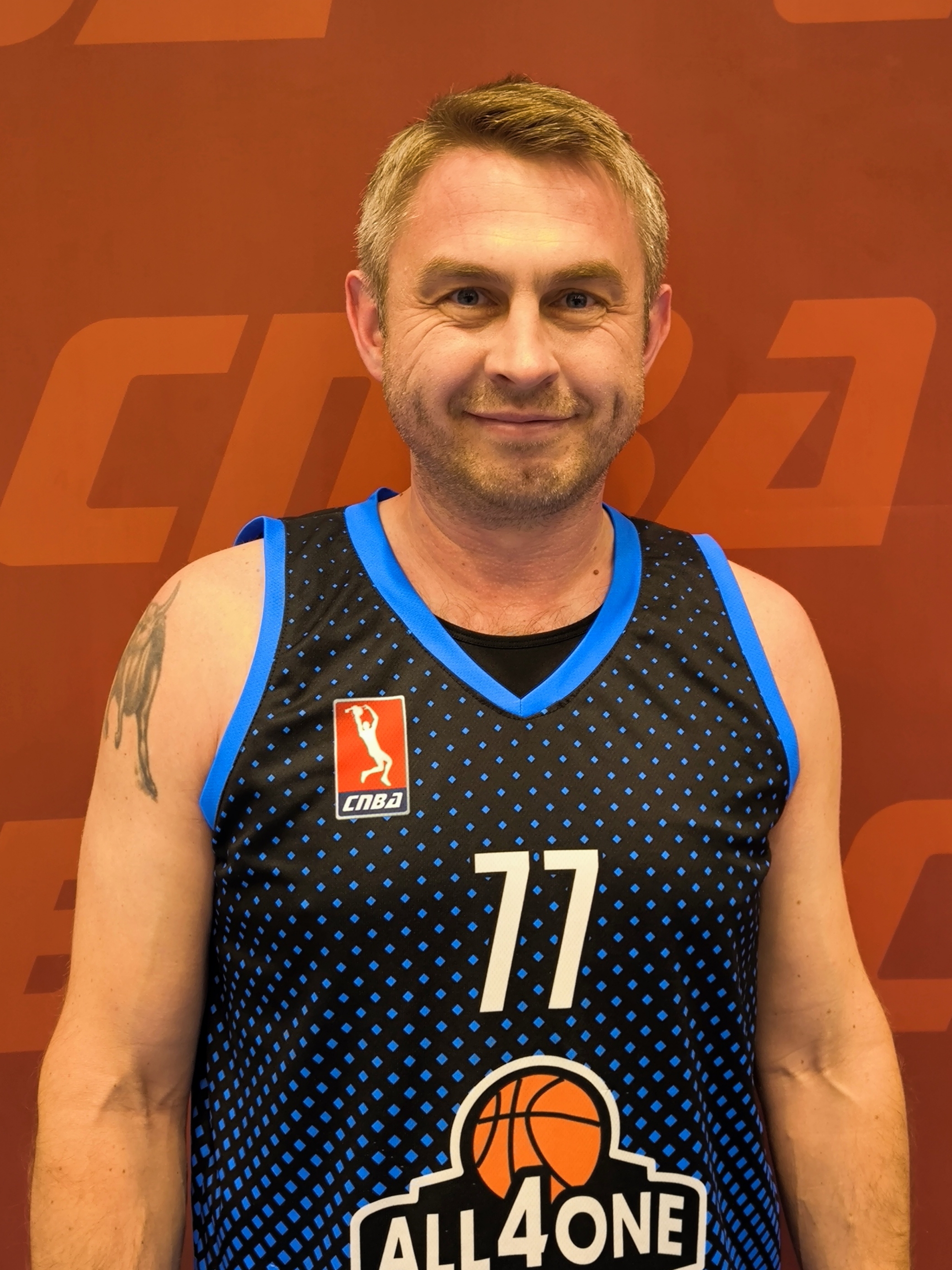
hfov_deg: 48.2
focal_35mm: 29
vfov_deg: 61.7
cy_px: 635
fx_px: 1063
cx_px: 476
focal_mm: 6.92
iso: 250
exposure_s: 1/50
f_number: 1.9
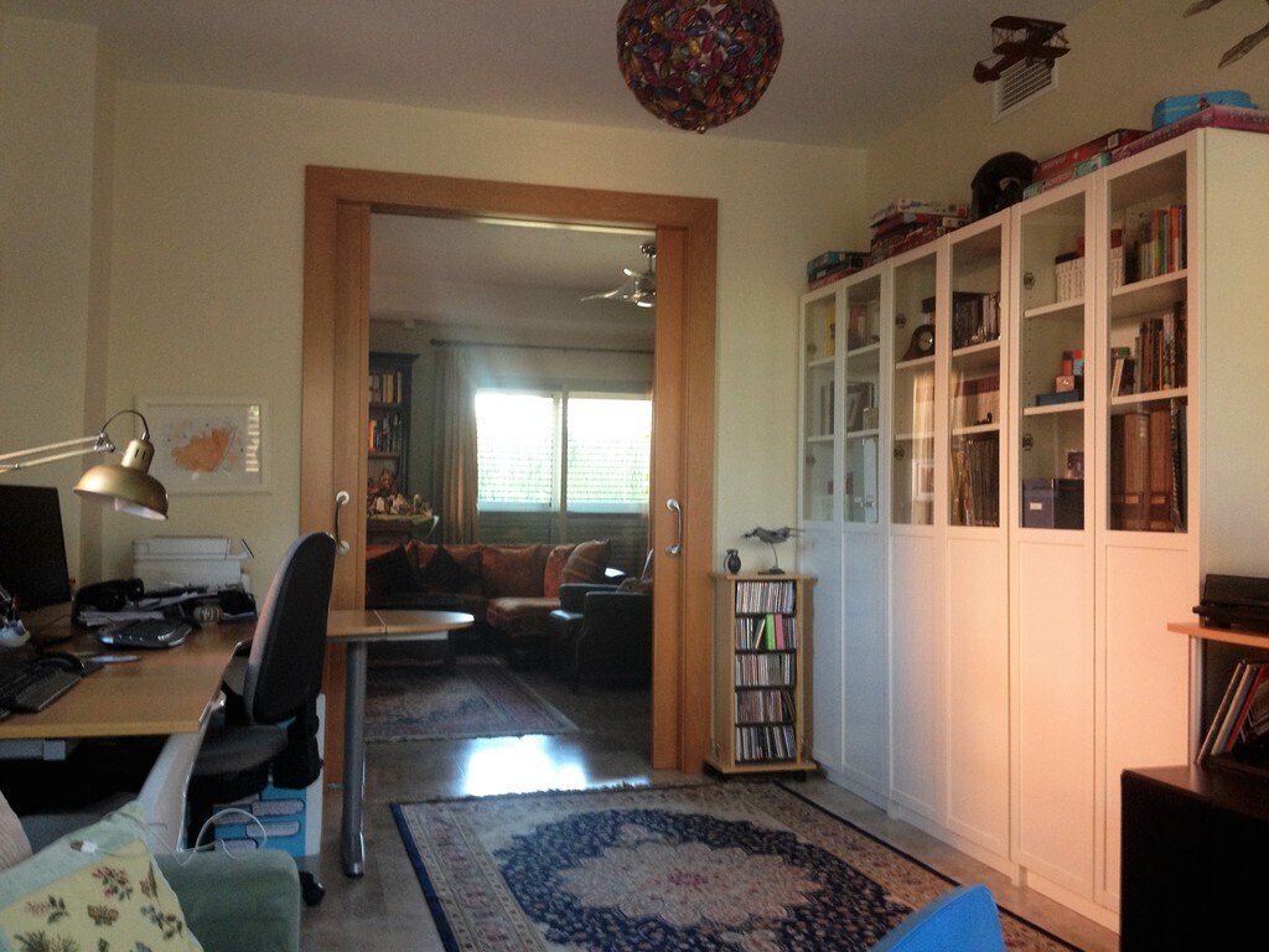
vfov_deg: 40.7
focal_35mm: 35
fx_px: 1283
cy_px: 476
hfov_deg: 52.6
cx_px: 634
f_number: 2.4
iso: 125
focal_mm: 4.28
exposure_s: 1/20
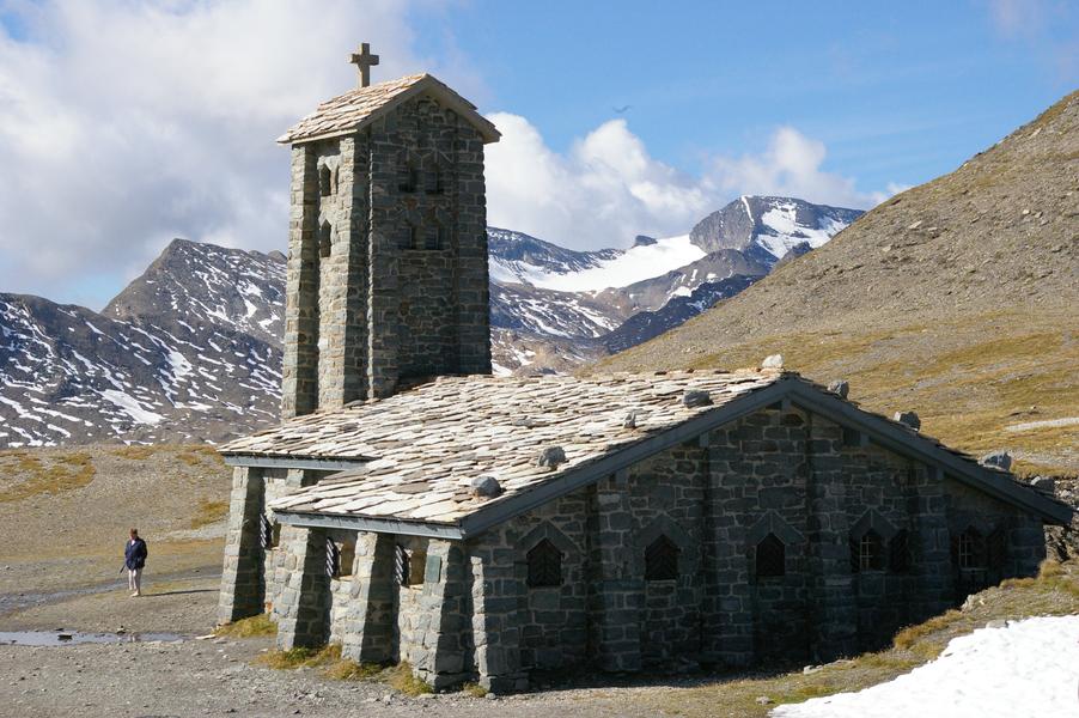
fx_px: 2471
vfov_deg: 16.5
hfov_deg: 24.6
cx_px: 540
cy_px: 359
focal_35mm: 82
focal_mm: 55
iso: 800
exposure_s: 1/1000
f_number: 11
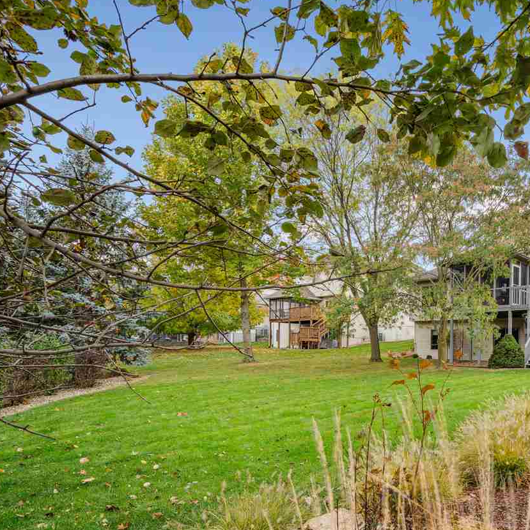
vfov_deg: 72.1
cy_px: 264
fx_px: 364
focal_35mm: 21
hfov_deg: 67.2
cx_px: 402
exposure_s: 1/50
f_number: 9
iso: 400
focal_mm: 16
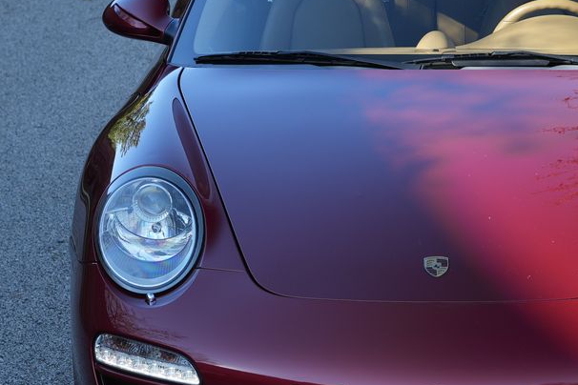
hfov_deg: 15.5
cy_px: 121
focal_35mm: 132
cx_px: 427
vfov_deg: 10.4
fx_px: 2119
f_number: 4.5
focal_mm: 50
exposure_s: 1/80
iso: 100
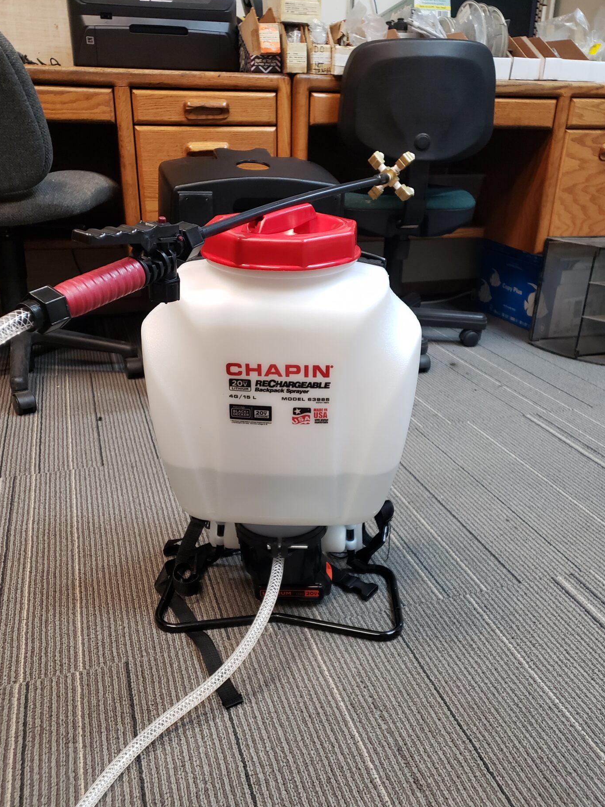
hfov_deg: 48.2
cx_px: 311
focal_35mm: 29
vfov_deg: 61.6
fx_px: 676
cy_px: 438
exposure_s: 1/60
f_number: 1.5
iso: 250
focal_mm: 4.3
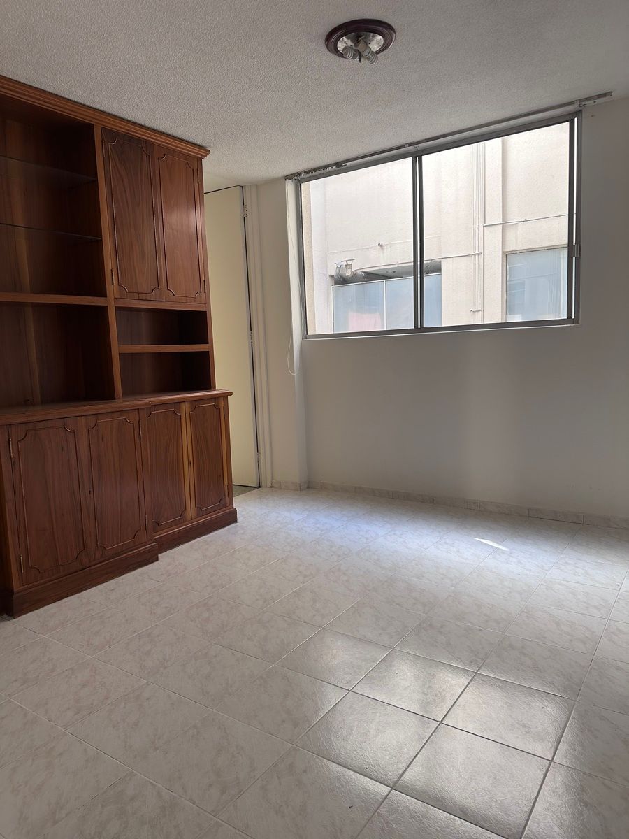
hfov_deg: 56.8
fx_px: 581
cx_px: 314
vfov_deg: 71.6
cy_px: 420
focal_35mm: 24
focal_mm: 6.86
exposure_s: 1/121
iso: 80
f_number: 1.78
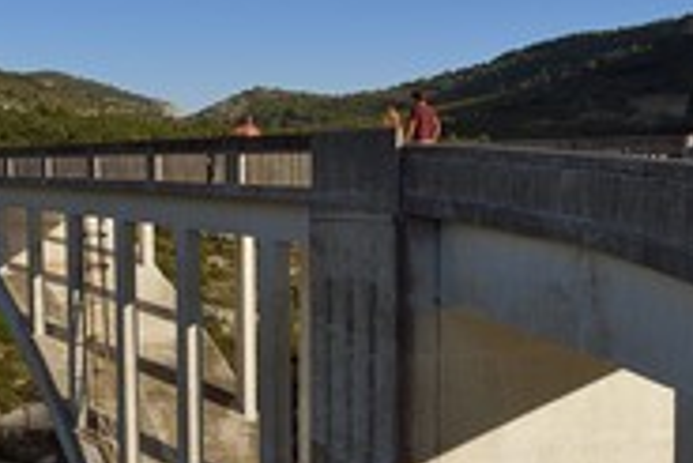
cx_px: 298
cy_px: 369
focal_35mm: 73
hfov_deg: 27.7
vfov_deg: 18.5
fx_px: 1406
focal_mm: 32
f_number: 18
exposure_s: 1/200
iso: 400
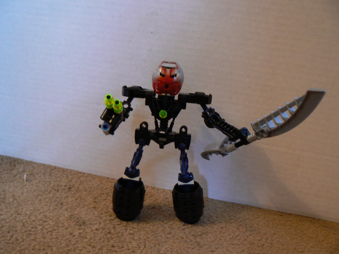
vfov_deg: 39.7
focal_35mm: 36
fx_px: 353
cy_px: 127
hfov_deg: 51.4
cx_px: 170
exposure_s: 1/8
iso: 200
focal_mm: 6
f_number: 2.8
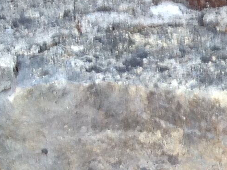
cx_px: 399
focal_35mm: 184
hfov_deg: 10.2
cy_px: 363
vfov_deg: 7.6
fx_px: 1205
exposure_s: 1/15
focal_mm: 4.28
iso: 64
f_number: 2.4
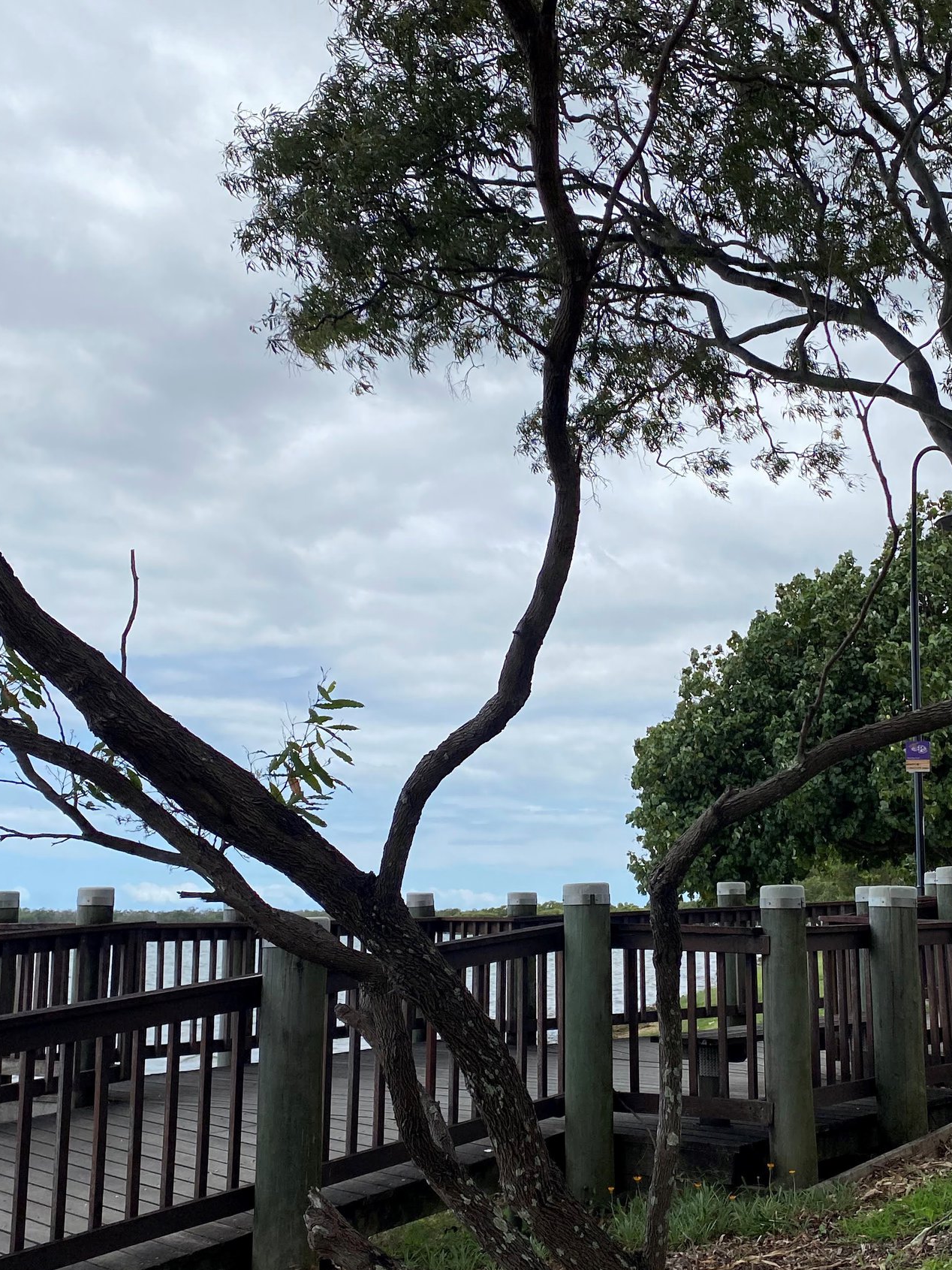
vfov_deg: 45.7
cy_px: 713
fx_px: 1504
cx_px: 591
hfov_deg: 35.0
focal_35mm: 41
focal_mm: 4.25
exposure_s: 1/3497
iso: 32
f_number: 1.8
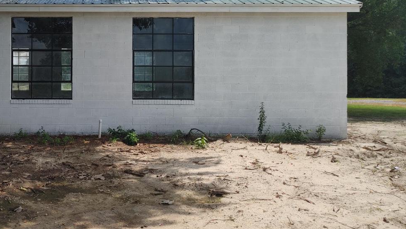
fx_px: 452
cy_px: 81
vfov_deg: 28.2
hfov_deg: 47.1
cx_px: 118
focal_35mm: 42
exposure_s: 1/2500
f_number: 1.8
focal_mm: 5.58
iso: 50
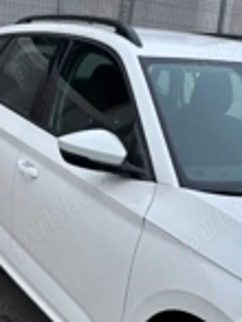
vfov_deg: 27.1
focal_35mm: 71
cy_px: 227
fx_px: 660
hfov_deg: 20.8
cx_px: 123
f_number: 1.6
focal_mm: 5.96
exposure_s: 1/62
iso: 125
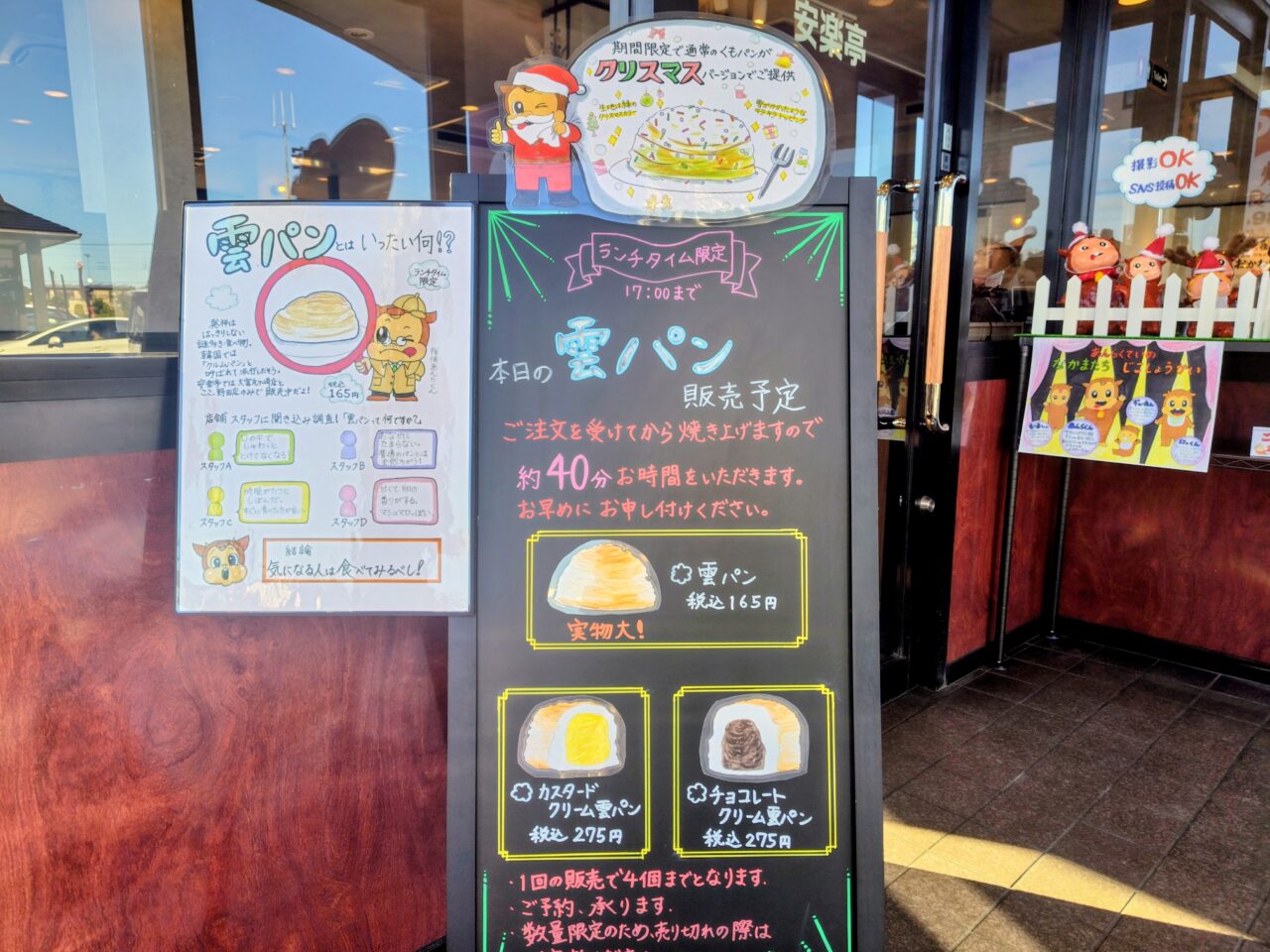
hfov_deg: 73.9
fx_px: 844
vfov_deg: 58.9
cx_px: 635
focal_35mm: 23
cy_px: 476
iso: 50
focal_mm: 5.6
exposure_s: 1/196
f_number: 1.9
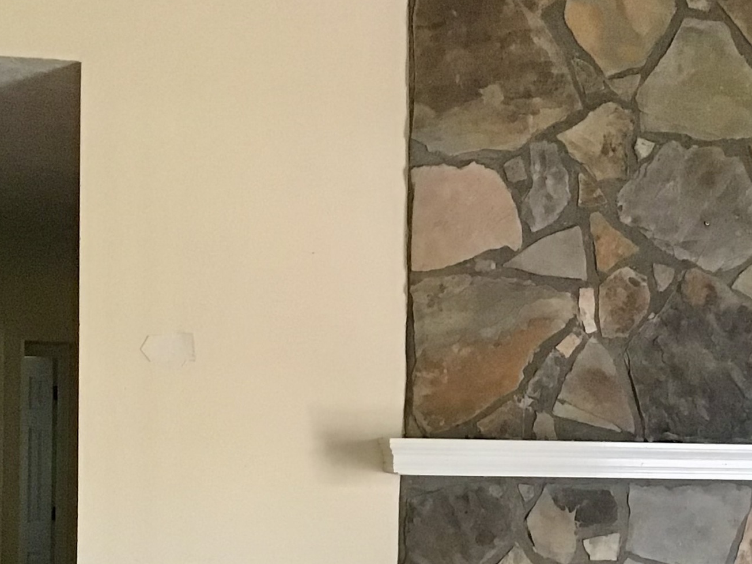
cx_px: 565
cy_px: 471
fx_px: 1585
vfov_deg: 19.9
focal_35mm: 73
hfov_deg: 26.3
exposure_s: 1/30
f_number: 2.4
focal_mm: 3.3
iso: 160
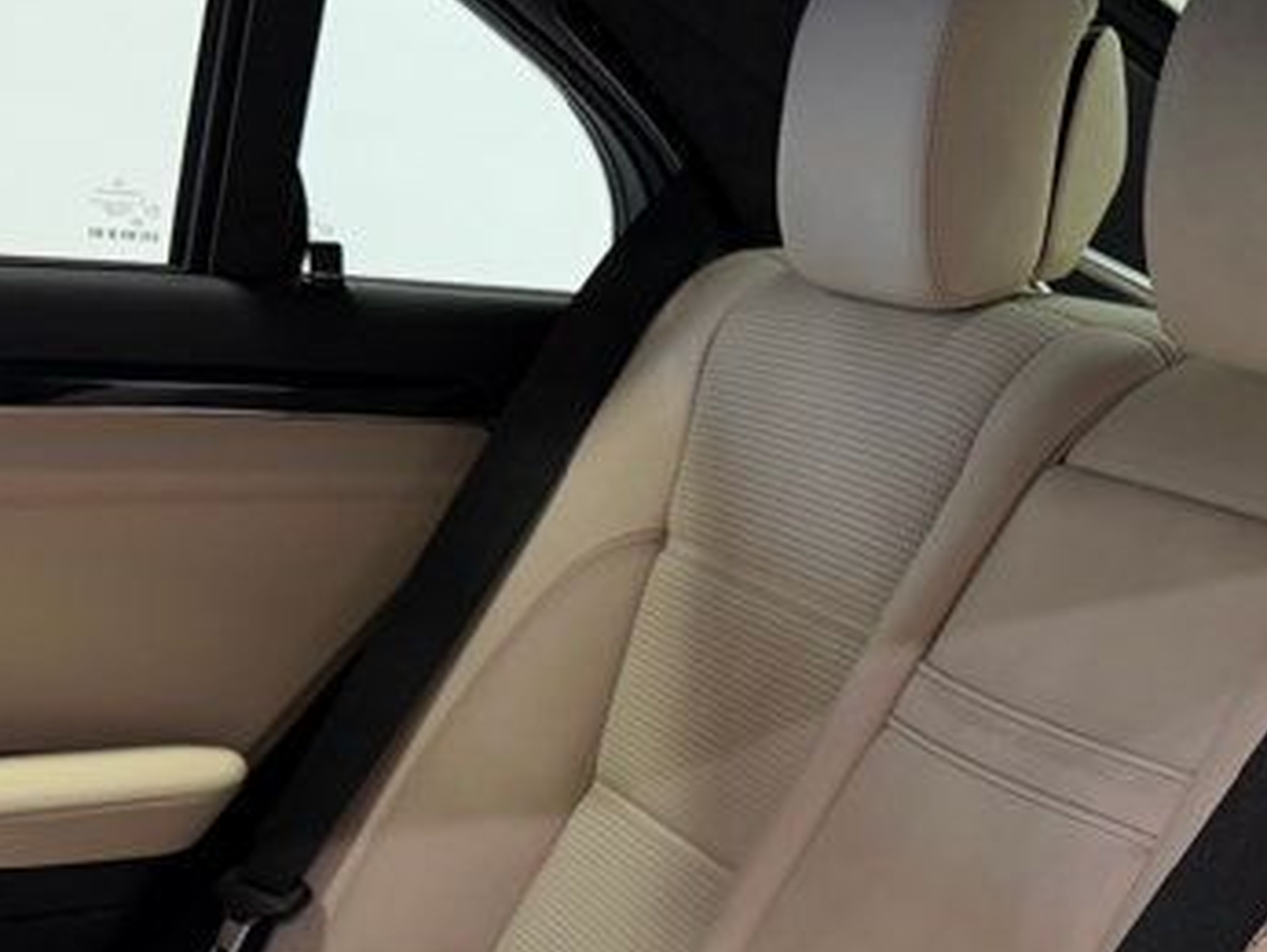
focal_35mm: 71
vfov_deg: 20.2
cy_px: 930
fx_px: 2601
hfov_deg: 26.6
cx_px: 1099
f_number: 1.78
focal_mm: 6.76
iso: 160
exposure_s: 1/120
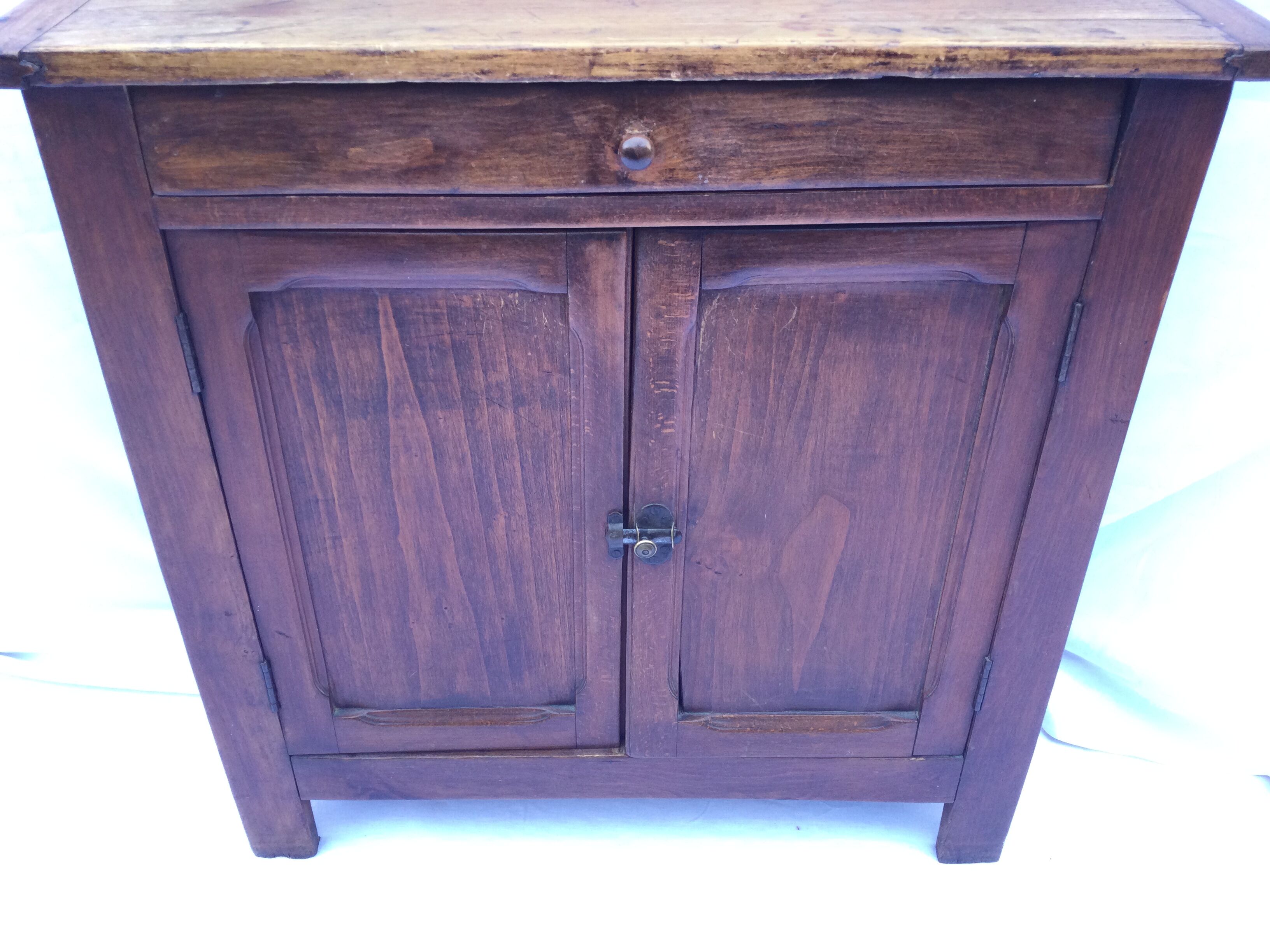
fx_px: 1137
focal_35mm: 31
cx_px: 635
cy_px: 476
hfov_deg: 58.4
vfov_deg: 45.4
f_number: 2.4
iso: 50
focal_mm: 3.3
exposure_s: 1/100
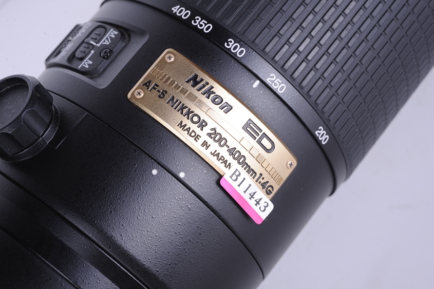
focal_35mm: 64
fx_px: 771
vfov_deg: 21.2
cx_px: 224
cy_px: 140
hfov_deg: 31.4
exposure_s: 1/100
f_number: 14
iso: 200
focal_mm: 60
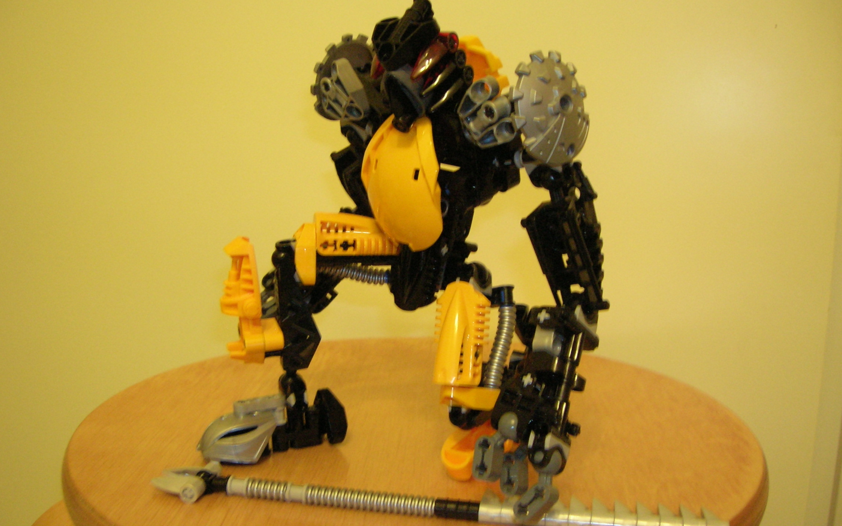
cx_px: 418
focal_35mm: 37
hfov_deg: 52.7
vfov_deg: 34.4
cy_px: 276
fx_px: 849
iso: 200
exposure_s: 1/9.2
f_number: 2.9
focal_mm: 5.7
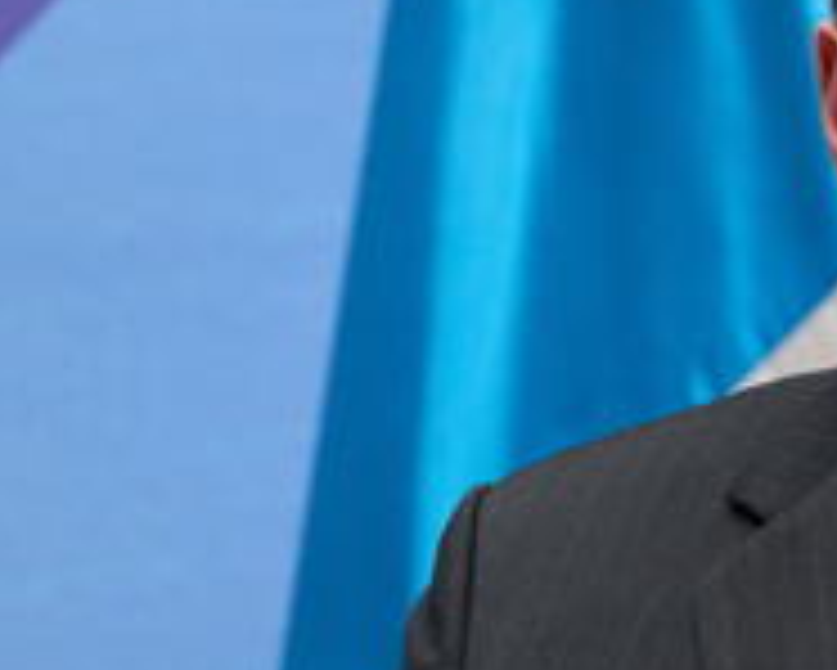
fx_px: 25578
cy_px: 236
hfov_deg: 1.9
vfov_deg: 1.5
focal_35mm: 1032
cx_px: 1143
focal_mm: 400
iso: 1250
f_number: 11
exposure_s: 1/100
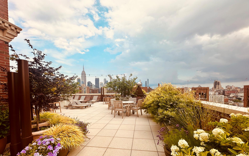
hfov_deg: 101.5
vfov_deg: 73.9
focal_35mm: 15
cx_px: 123
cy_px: 94
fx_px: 102
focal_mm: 2.22
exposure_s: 1/868
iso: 40
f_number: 2.2
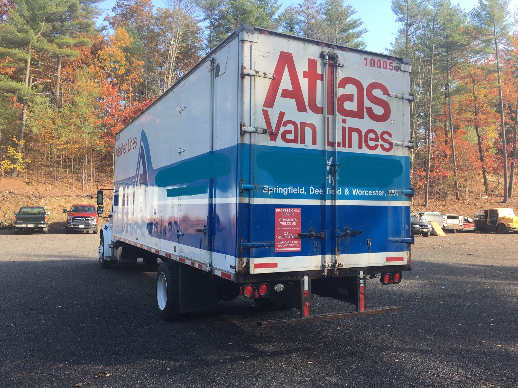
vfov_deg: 48.2
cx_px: 259
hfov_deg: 61.7
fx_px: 434
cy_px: 194
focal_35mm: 29
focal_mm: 4.15
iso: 25
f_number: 2.2
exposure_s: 1/297
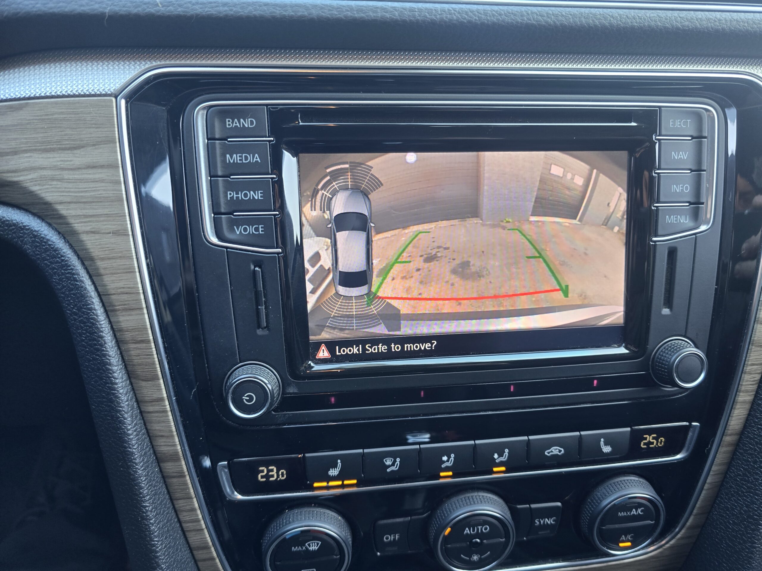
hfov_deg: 73.9
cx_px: 381
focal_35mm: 23
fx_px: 506
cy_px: 286
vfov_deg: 58.9
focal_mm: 6.3
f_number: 1.7
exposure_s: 1/61
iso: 100
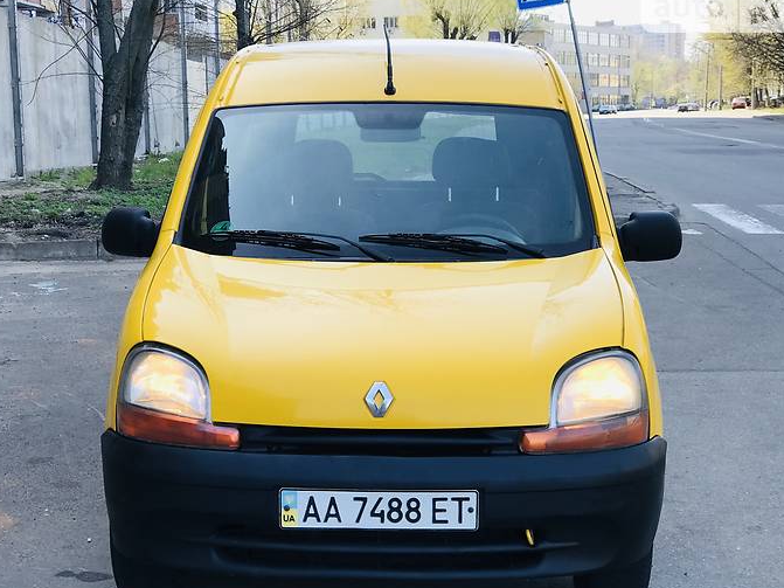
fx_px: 1540
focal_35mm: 68
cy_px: 319
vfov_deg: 21.6
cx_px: 359
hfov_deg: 28.6
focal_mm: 6.6
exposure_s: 1/222
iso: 20
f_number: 2.8
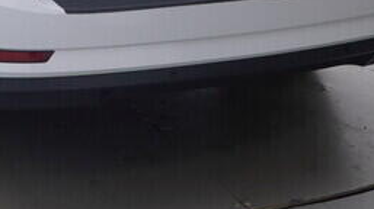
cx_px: -3
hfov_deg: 21.8
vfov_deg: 12.0
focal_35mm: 94
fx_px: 932
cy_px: -136
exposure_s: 1/80
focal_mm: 15
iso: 200
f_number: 5
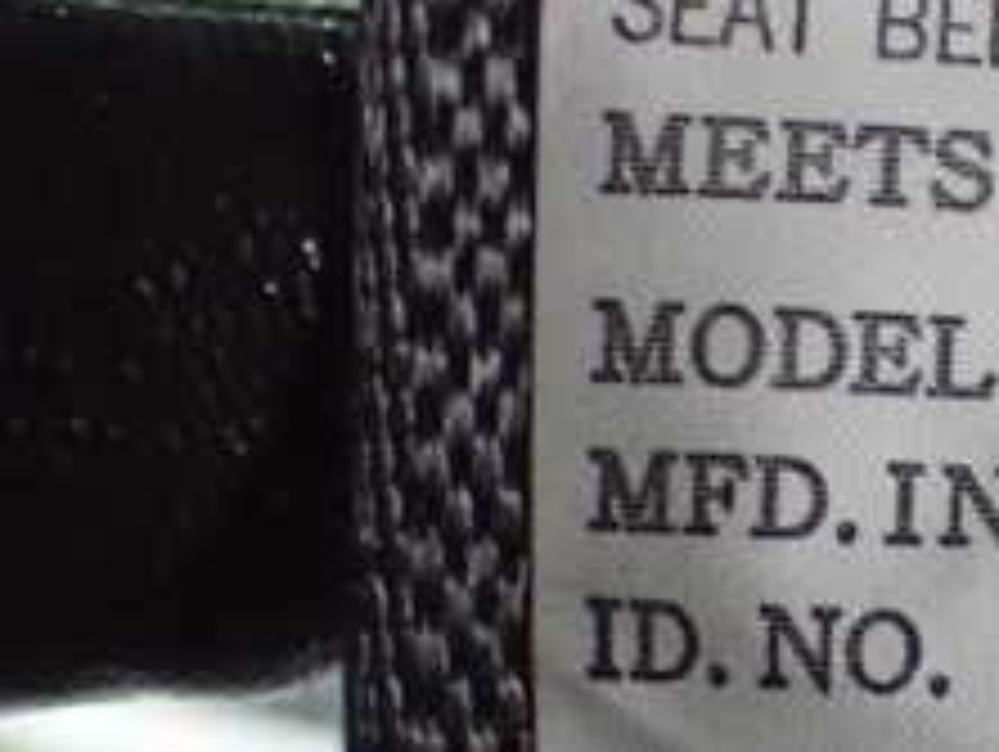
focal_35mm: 135
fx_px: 3900
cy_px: 675
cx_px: 1314
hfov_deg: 14.0
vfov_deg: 10.9
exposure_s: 1/20
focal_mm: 9.01
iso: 1600
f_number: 3.2
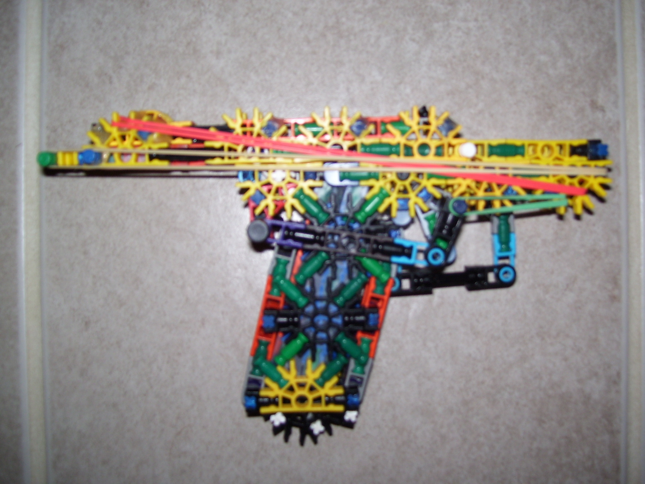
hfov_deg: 51.4
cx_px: 322
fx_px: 671
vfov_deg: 39.7
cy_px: 242
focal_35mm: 36
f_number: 2.7
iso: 80
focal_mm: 6
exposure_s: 1/60
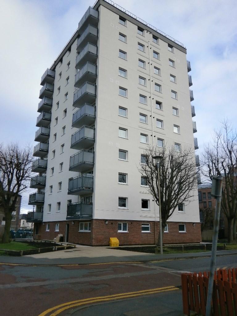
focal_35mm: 26
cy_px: 158
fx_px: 237
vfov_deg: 67.3
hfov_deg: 53.1
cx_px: 118
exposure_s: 1/500
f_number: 2.8
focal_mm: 4.7
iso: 100
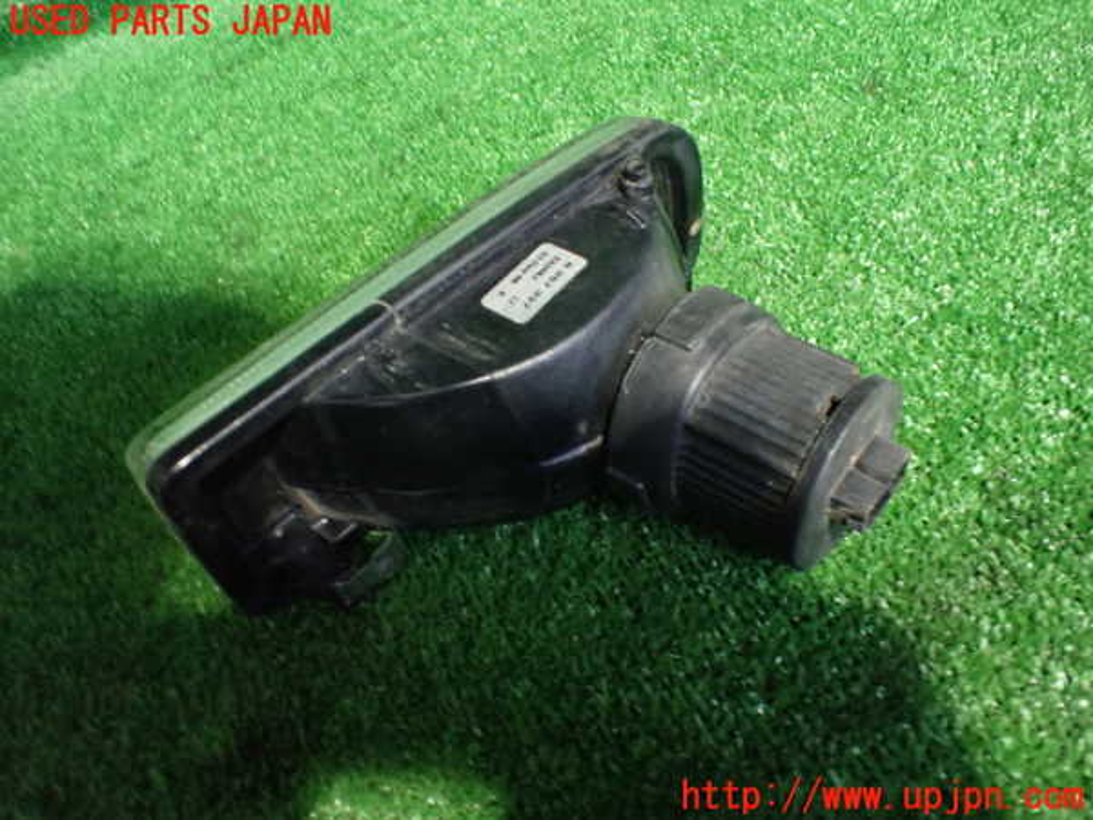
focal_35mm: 30
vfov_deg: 46.8
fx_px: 947
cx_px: 546
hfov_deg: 60.0
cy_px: 410
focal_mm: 5.4
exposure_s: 1/30
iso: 1000
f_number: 2.3
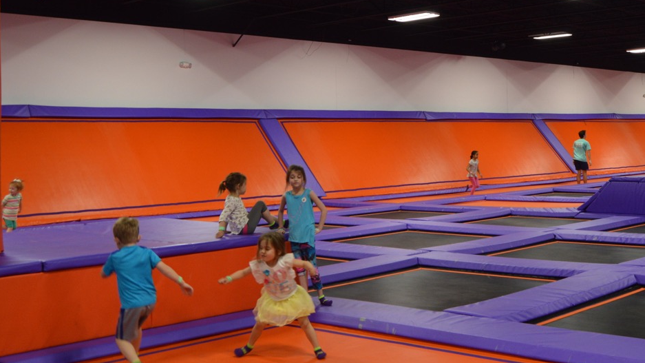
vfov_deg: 24.3
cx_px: 468
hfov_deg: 41.1
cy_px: 122
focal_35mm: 49
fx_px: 838
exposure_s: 1/80
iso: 400
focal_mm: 18
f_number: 4.5
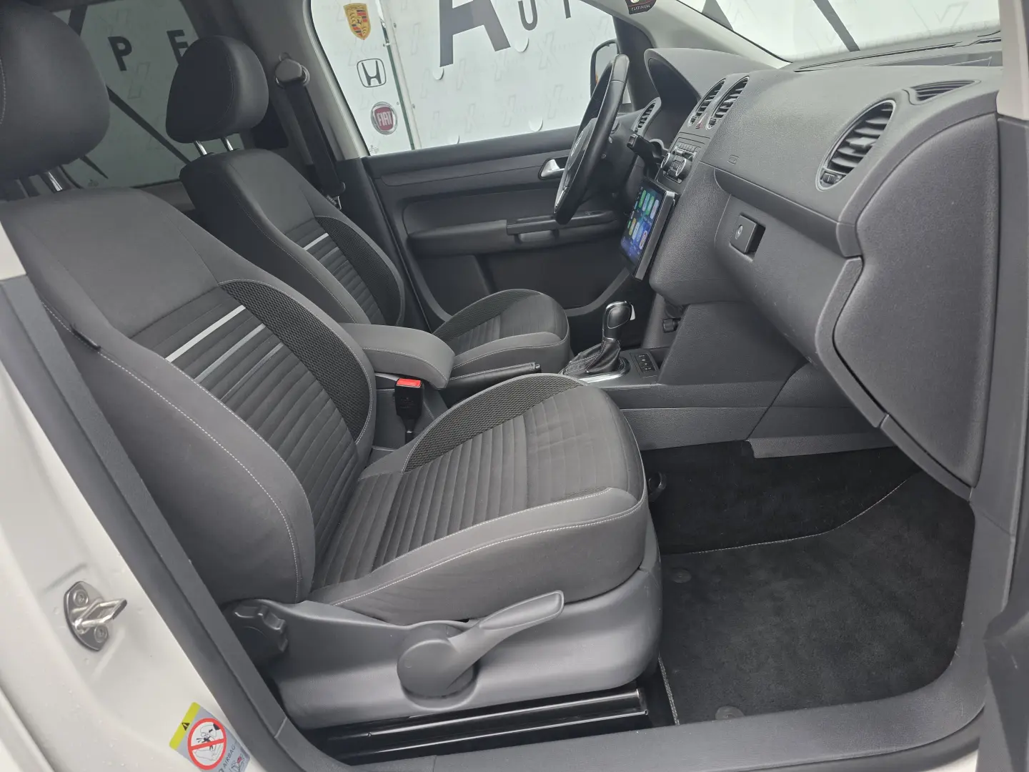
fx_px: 684
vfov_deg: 58.9
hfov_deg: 73.9
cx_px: 514
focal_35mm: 23
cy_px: 386
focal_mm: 6.3
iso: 250
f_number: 1.7
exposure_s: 1/120
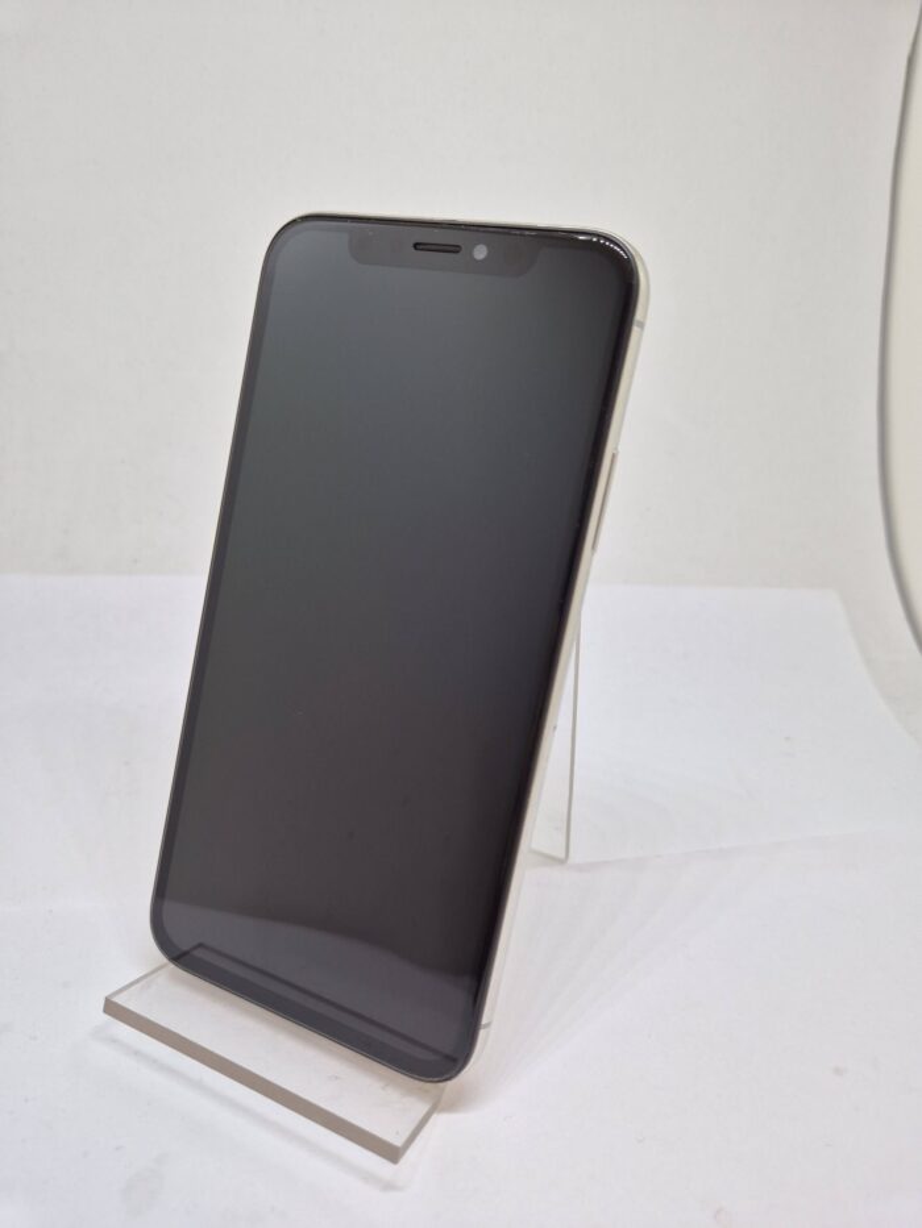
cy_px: 614
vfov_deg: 73.9
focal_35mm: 23
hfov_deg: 58.9
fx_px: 817
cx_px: 461
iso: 125
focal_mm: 5.4
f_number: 1.8
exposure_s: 1/180
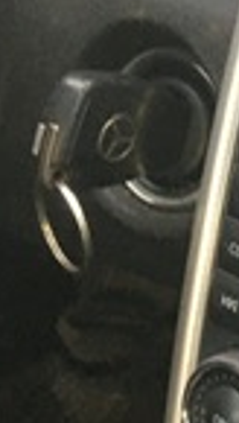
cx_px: 667
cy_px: 362
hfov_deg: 7.8
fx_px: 1560
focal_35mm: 139
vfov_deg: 15.3
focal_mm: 4.15
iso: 50
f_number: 2.2
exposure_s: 1/33
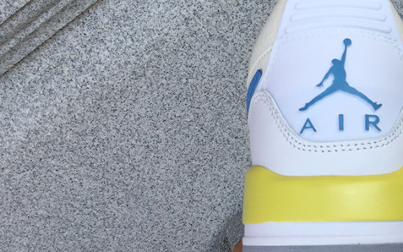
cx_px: 364
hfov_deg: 31.4
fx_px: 681
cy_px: 64
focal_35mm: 62
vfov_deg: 20.8
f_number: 2.4
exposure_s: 1/631
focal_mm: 3.3
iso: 25
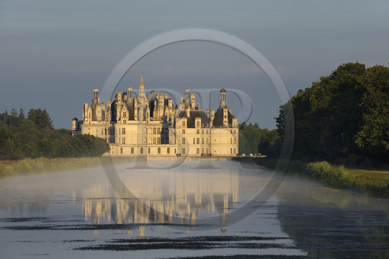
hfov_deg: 10.3
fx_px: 2159
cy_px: 130
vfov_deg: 6.9
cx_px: 194
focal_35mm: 200
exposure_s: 1/320
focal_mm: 200
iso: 400
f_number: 10
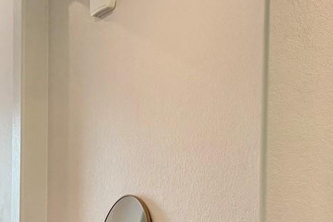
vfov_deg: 15.7
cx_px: 177
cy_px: 215
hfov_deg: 23.6
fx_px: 796
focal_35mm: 86
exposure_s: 1/120
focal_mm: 6.76
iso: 160
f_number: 1.78
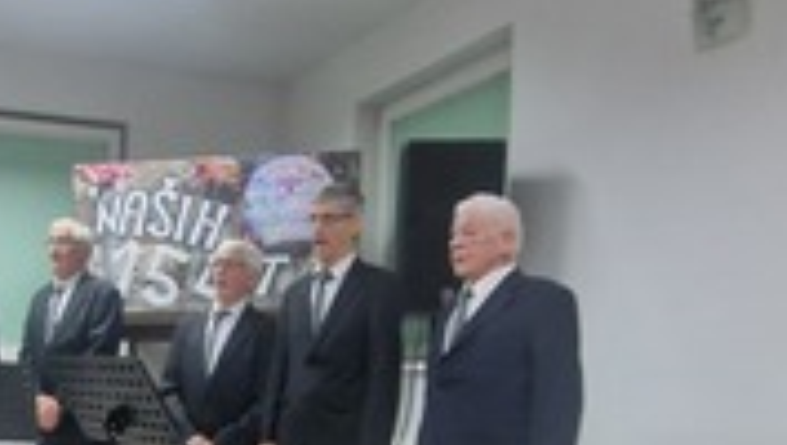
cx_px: 93
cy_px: 418
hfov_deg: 49.8
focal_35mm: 36
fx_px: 752
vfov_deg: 31.1
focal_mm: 2.2
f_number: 2.2
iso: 320
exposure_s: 1/33
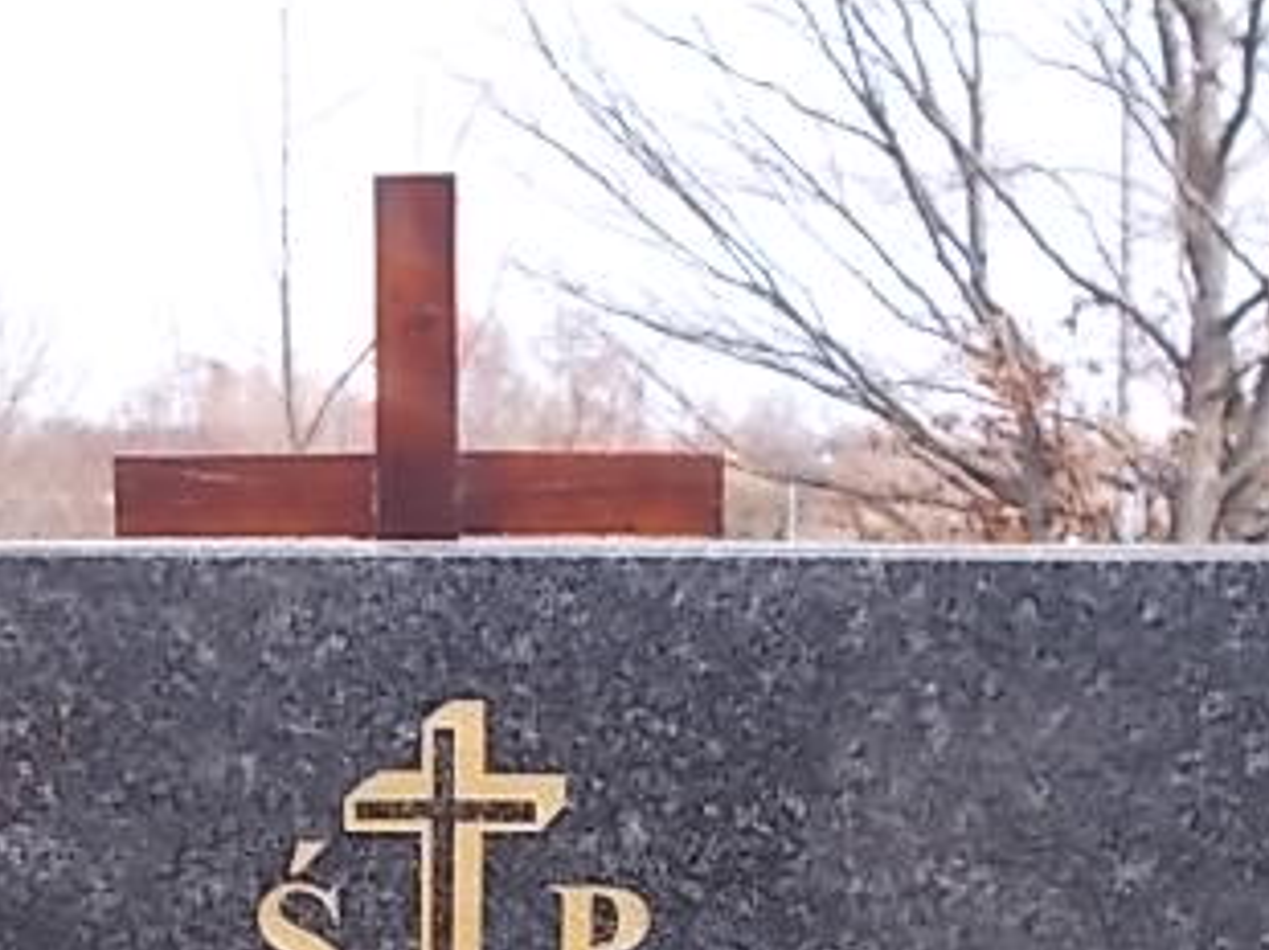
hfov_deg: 31.0
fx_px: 2271
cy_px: 893
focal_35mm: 62
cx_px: 442
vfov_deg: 22.9
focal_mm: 5.3
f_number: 3.4
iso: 80
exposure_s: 1/250
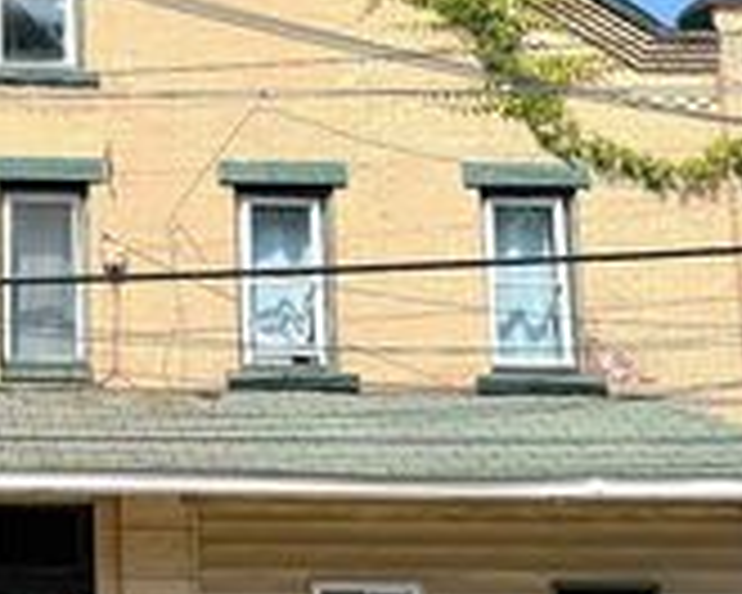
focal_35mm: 71
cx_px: -108
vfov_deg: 21.5
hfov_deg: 24.6
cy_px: 353
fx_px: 1559
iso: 80
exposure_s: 1/6410
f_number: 1.78
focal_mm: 6.76
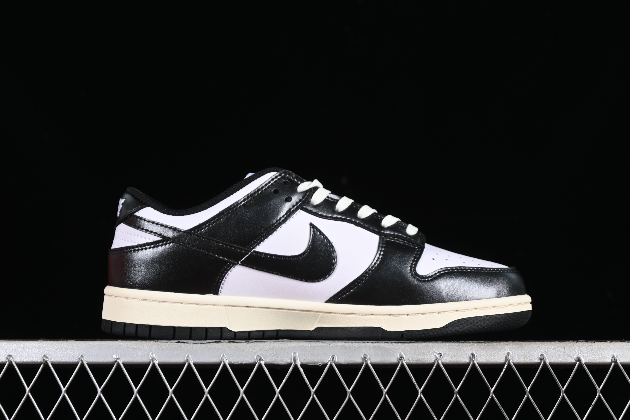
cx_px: 315
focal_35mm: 75
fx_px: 1312
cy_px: 210
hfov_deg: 27.0
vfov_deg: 18.2
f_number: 6.3
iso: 160
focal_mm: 50
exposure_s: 1/60
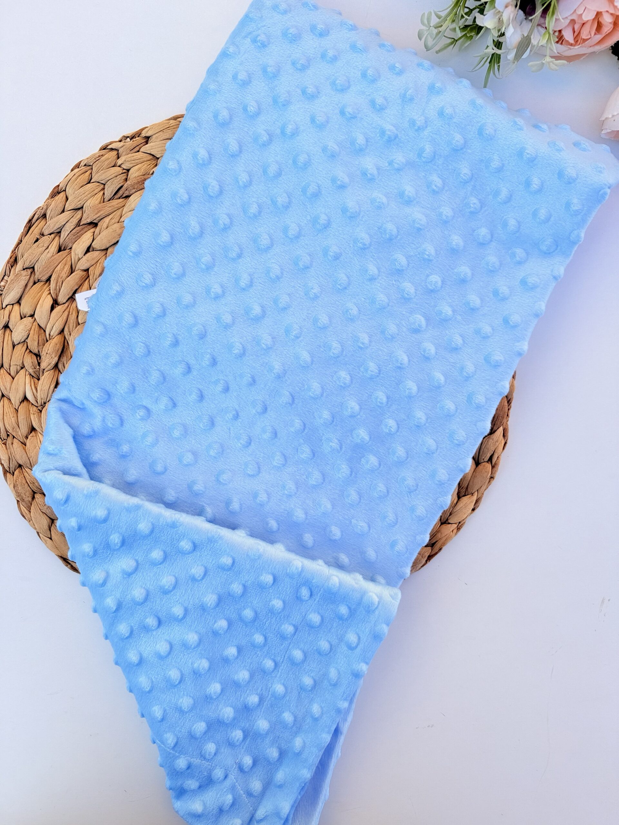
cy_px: 412
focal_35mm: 24
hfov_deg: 56.8
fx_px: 572
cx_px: 310
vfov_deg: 71.6
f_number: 1.78
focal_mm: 6.76
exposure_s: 1/1493
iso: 80
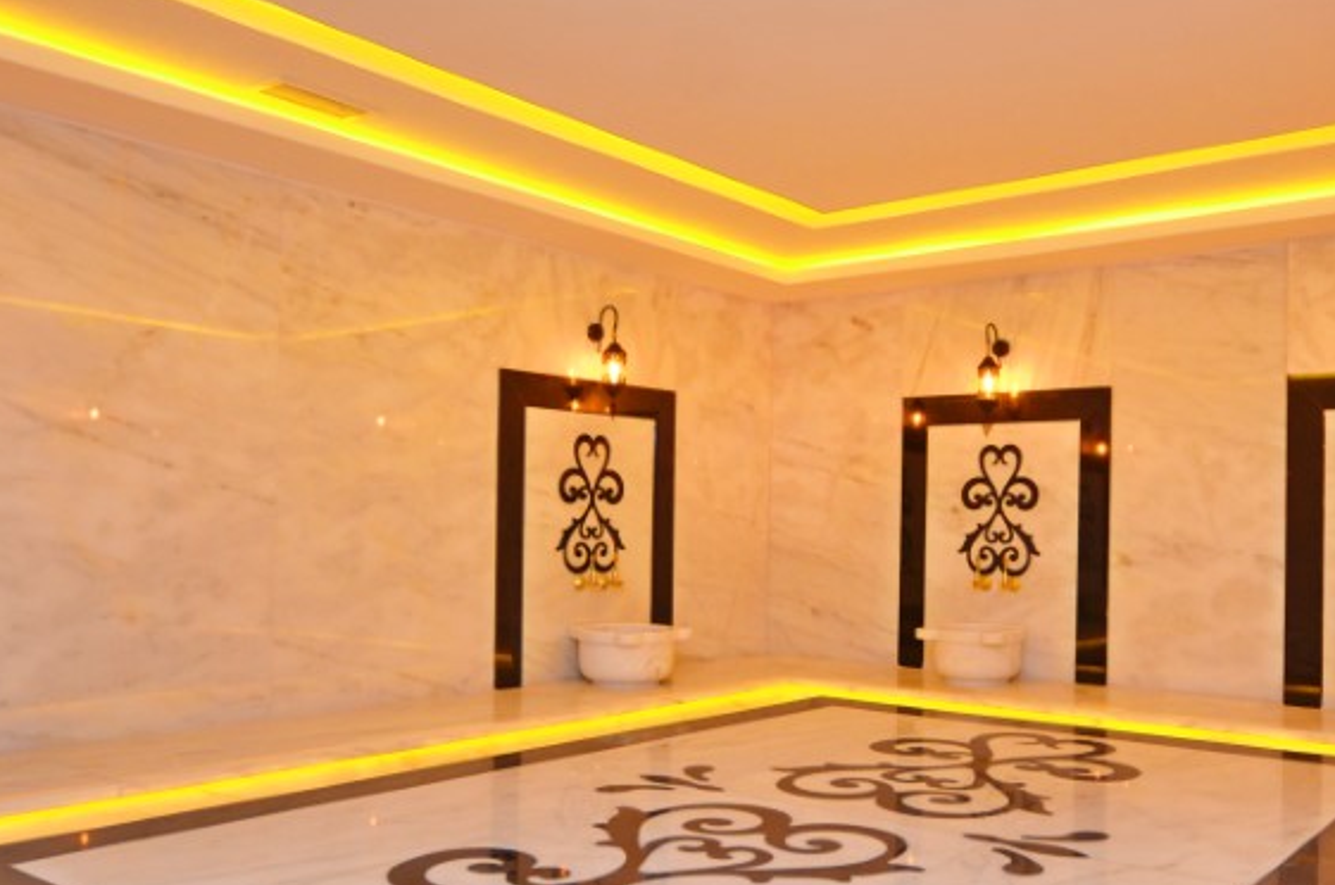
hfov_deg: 59.7
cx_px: 821
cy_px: 483
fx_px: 1148
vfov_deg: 42.1
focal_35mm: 31
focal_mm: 10
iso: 360
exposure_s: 1/60
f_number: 4
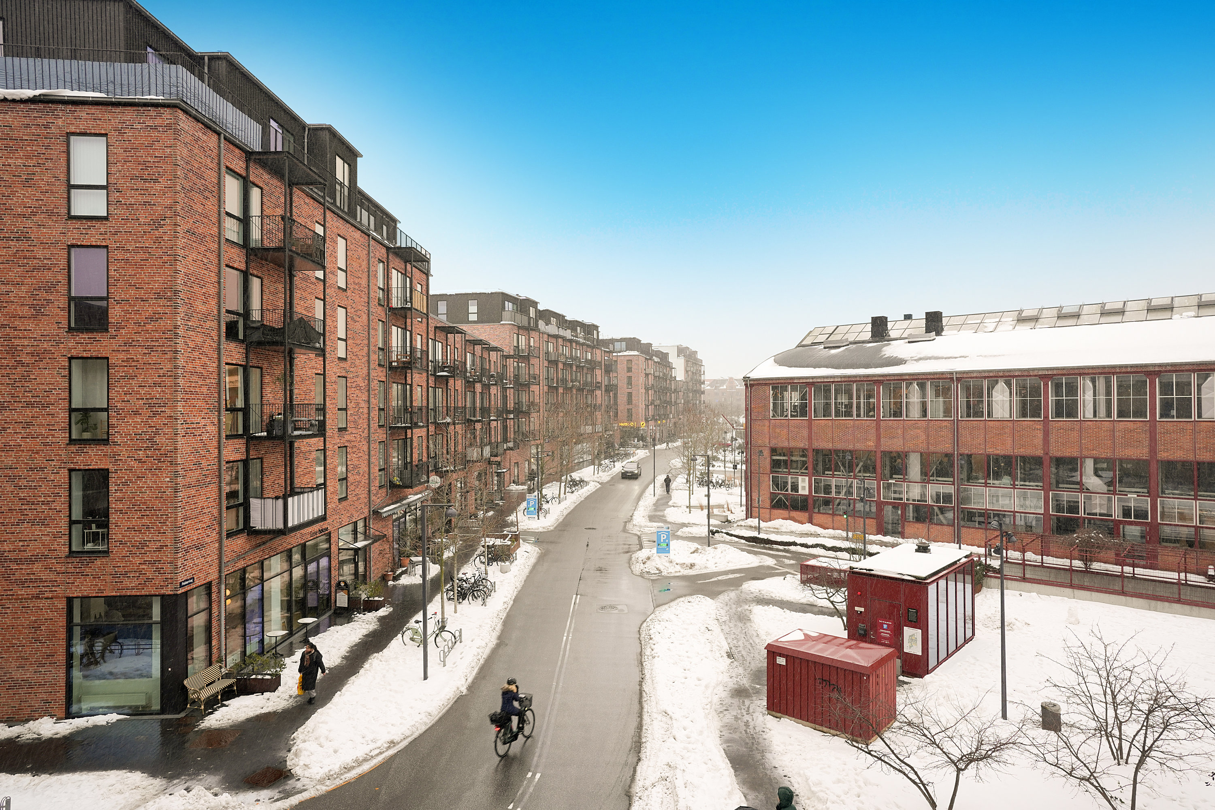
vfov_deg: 59.5
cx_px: 608
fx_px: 709
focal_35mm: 21
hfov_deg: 81.2
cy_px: 405
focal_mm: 21
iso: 400
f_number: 8
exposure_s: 1/50
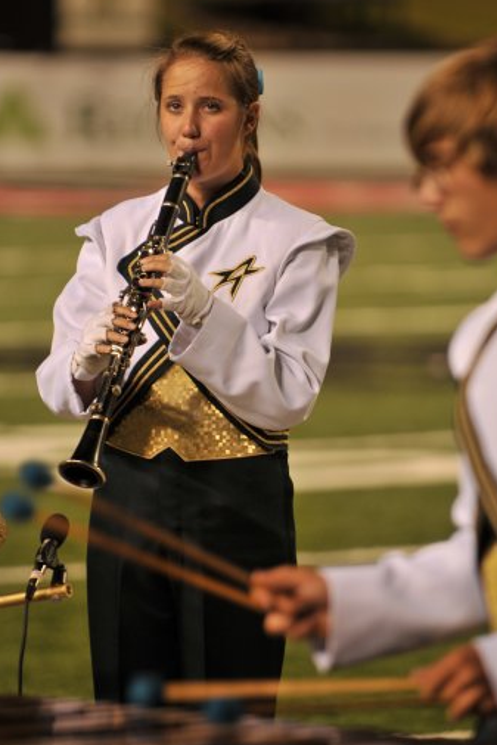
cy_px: 348
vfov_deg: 5.8
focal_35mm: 356
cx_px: 219
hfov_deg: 3.9
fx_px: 7367
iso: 200
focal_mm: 200
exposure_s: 1/80
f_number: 2.8
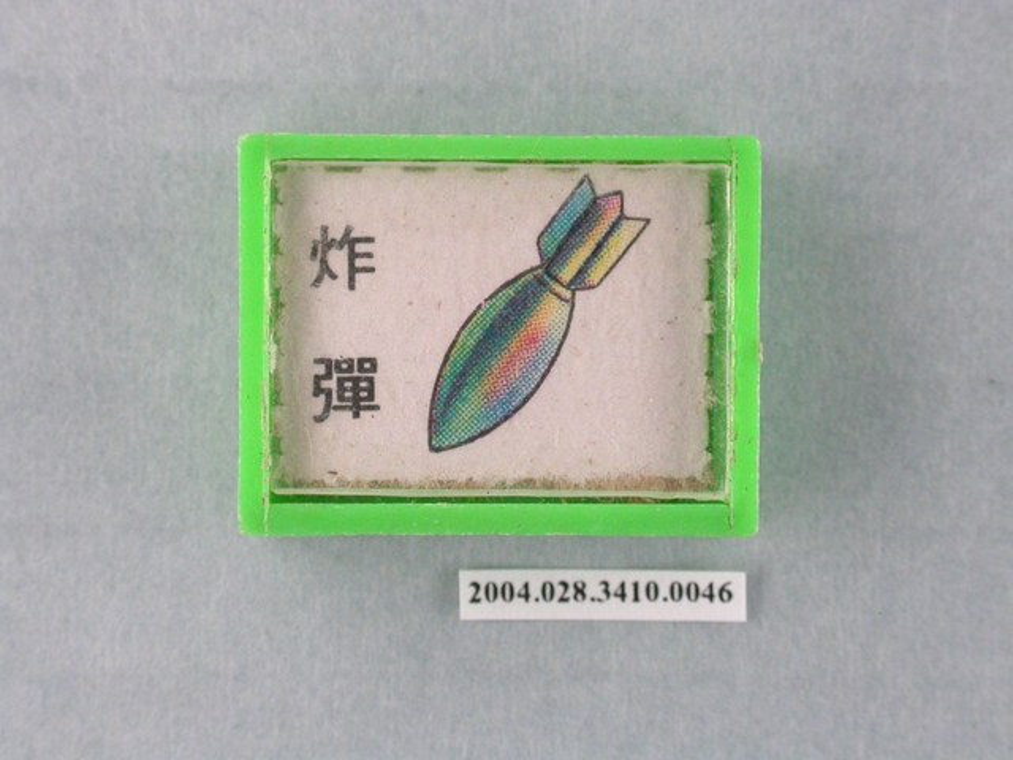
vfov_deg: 10.3
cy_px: 380
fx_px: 4214
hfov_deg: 13.7
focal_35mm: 144
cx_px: 506
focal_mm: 29.9
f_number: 6.2
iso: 200
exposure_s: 1/30
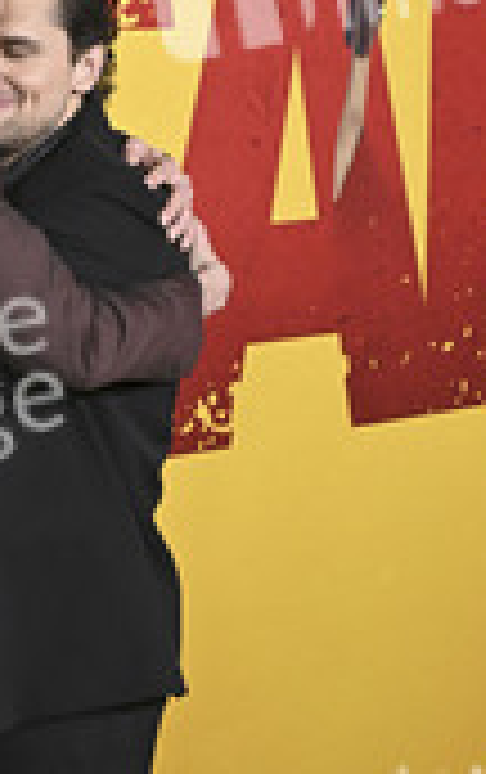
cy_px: 630
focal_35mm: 104
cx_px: -36
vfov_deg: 19.8
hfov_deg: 12.4
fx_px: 2197
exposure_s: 1/250
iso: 2000
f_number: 6.3
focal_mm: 44
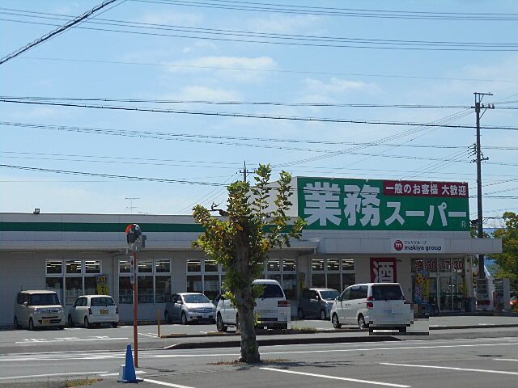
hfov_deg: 25.7
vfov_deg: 19.4
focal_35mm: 76
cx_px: 259
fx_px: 1137
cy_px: 194
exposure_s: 1/640
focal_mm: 13.5
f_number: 5.8
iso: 80
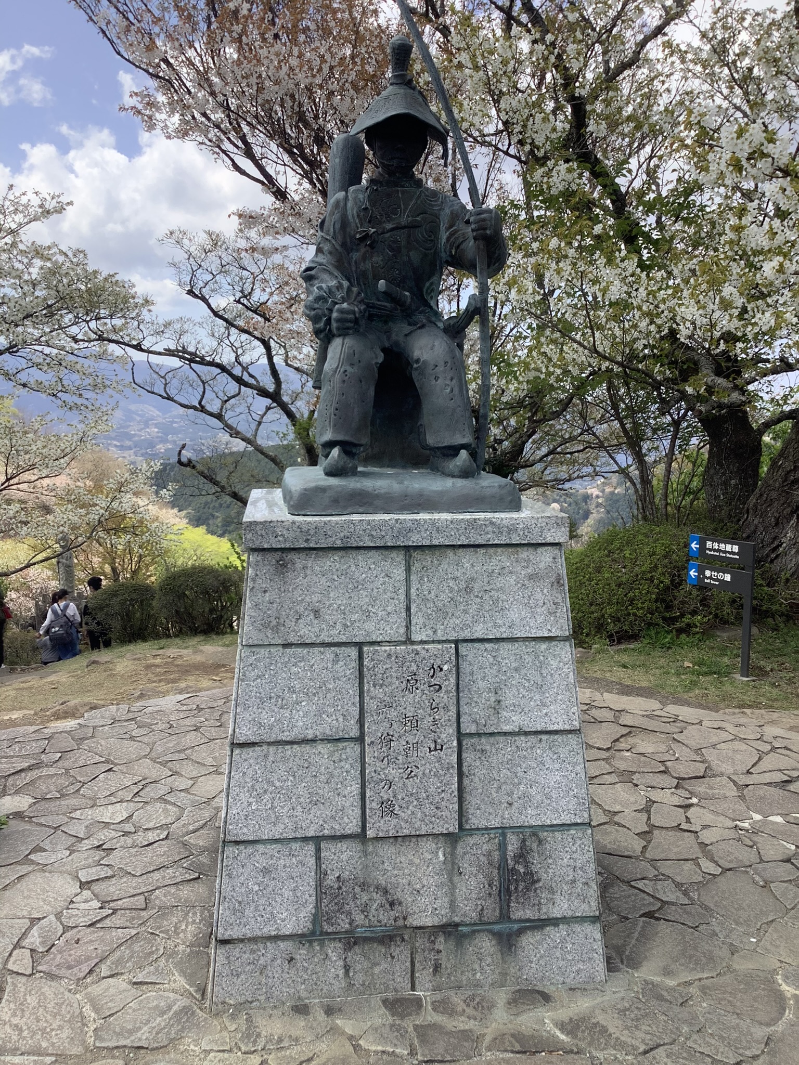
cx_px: 400
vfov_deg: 58.4
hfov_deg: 45.4
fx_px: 954
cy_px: 532
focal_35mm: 31
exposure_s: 1/662
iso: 25
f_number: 2.4
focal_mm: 3.3
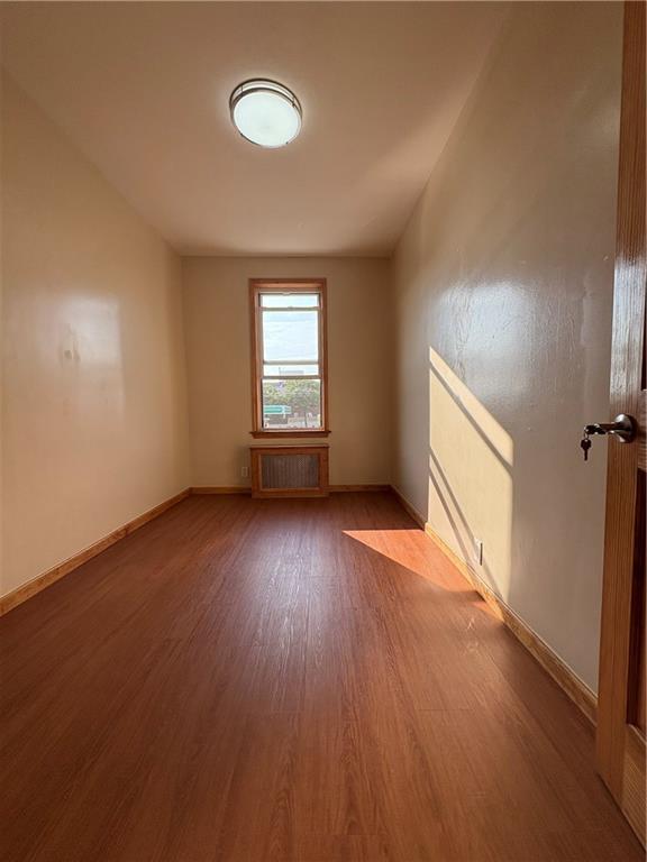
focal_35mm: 14
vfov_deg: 102.1
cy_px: 431
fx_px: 349
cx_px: 324
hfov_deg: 85.7
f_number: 2.2
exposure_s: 1/354
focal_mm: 2.22
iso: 64
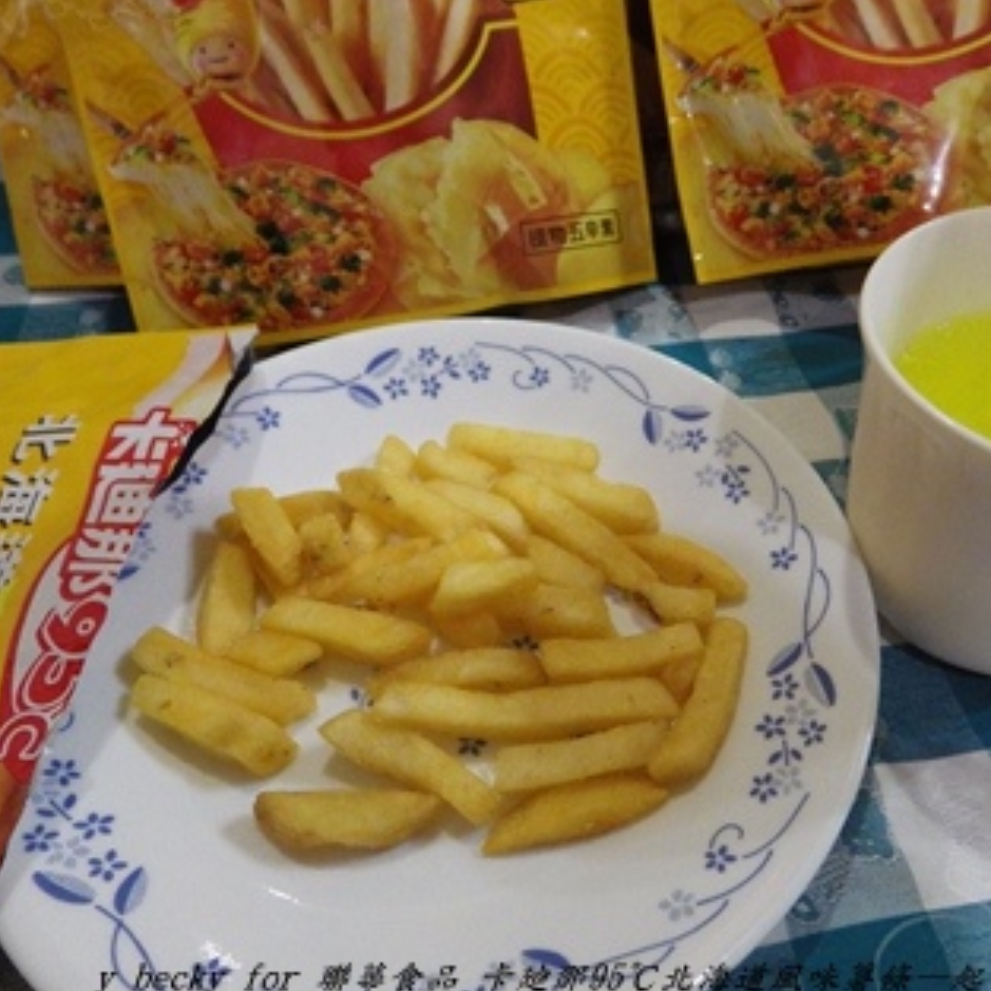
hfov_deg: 56.7
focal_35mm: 28
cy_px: 484
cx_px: 608
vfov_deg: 57.3
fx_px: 907
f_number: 3.1
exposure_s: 1/45
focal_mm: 4
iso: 800
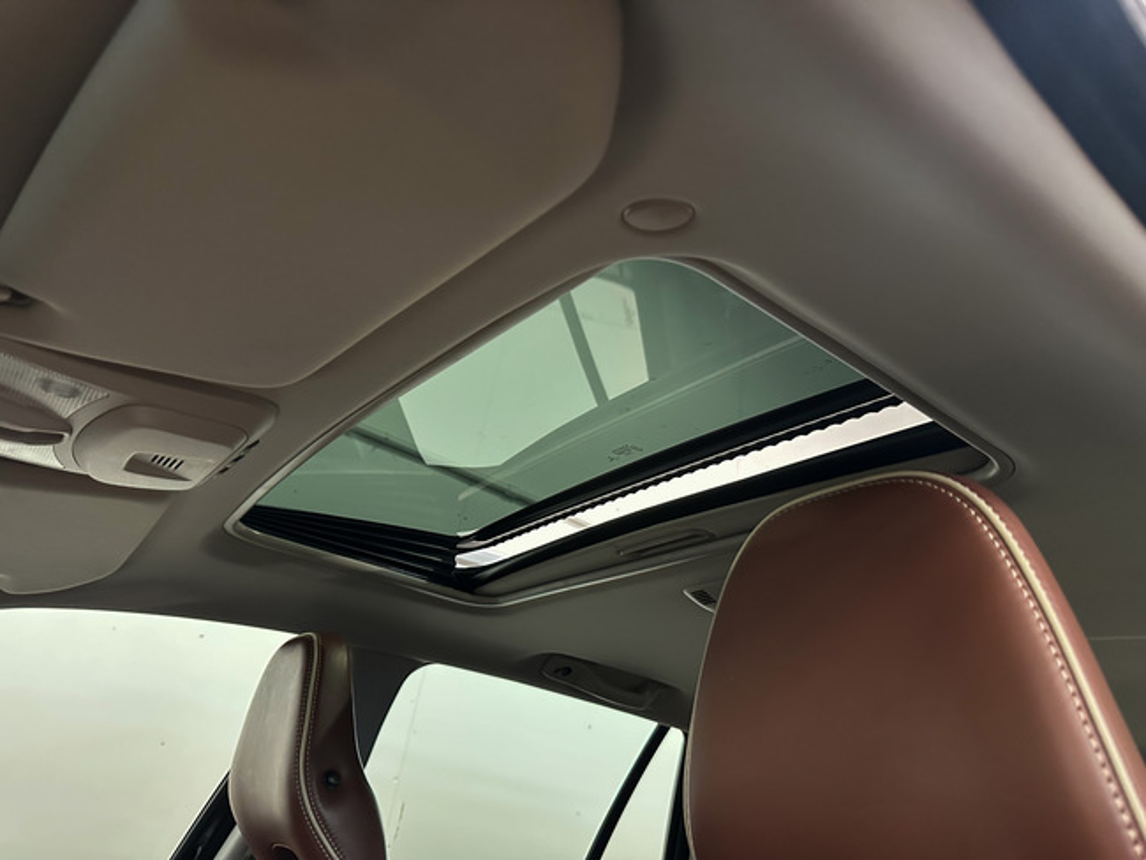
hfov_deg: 71.6
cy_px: 430
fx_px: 795
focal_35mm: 24
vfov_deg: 56.8
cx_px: 573
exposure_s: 1/33
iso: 800
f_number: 1.78
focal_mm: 6.86
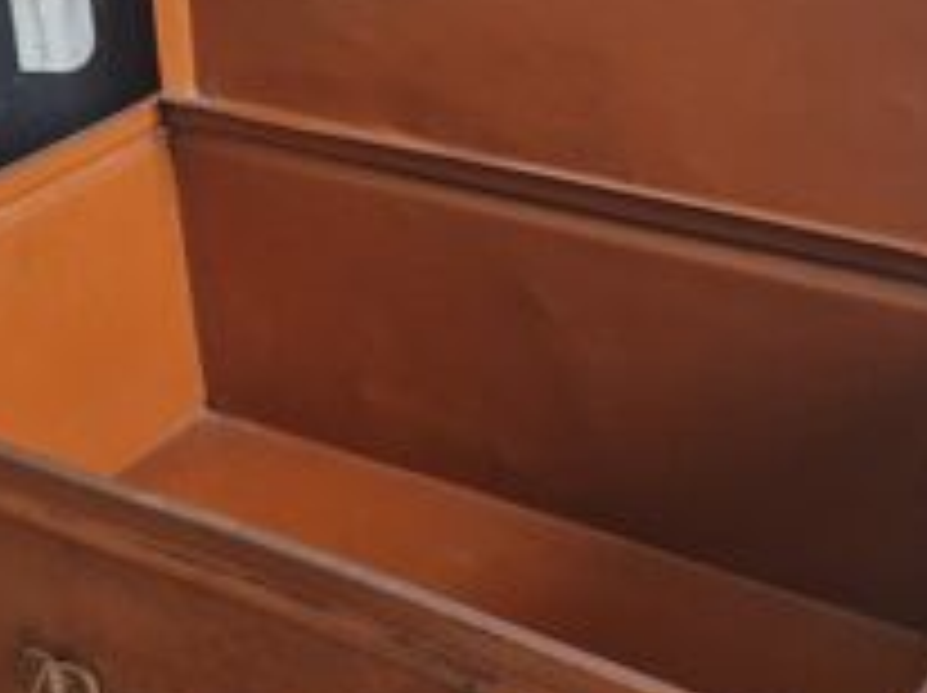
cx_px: 500
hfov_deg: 29.0
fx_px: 1792
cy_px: 261
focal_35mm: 67
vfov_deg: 21.8
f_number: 1.8
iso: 320
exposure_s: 1/100
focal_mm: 5.4
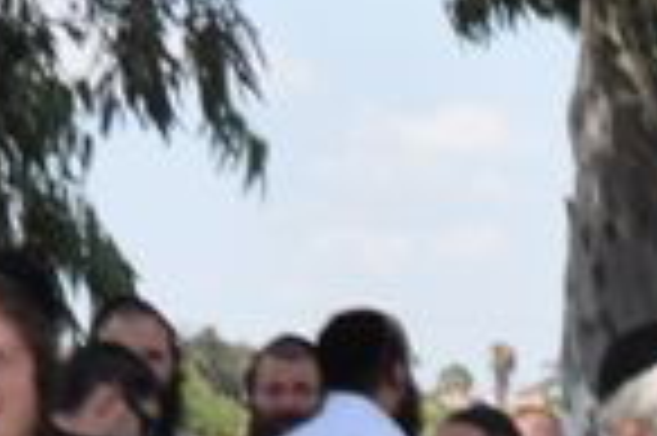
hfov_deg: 7.6
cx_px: 1516
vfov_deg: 5.4
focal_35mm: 253
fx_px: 4612
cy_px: 508
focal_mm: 24
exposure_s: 1/200
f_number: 13
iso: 200
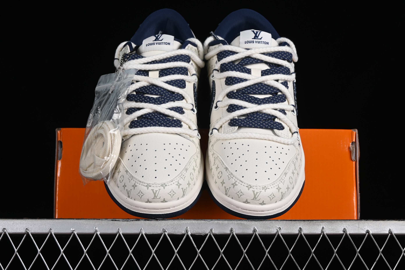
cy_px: 135
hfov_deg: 27.0
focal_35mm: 75
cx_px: 202
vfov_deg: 18.2
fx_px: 844
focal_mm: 50
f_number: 8
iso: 160
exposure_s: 1/80
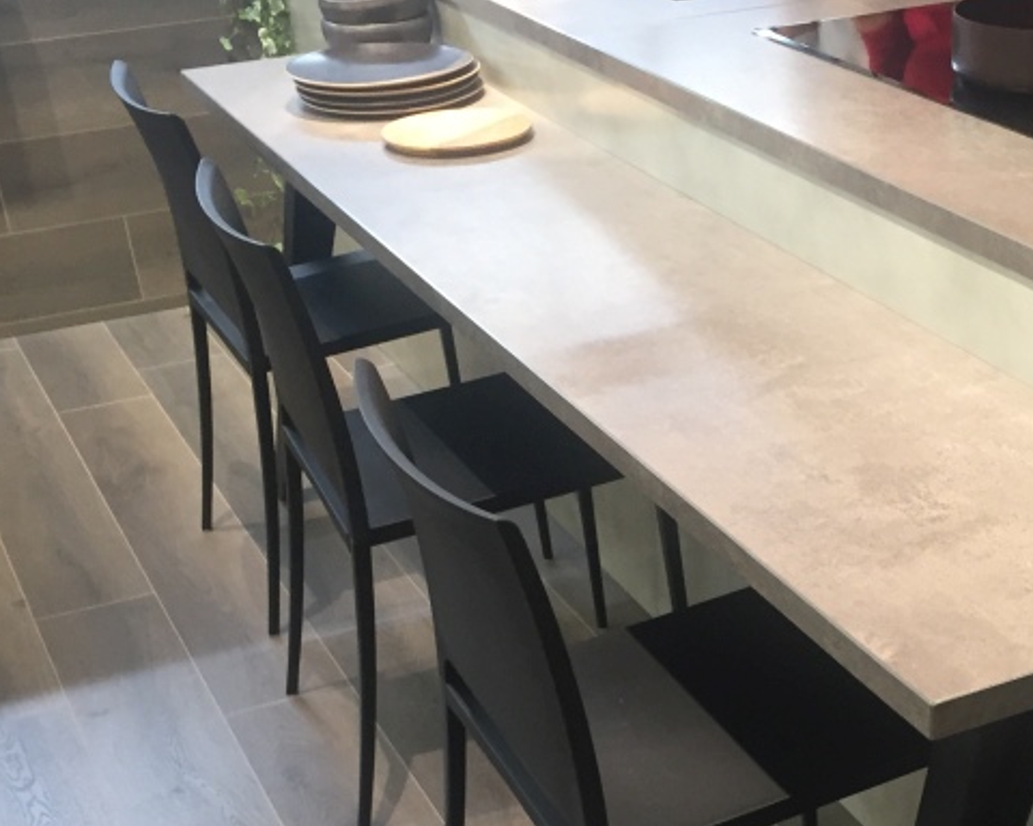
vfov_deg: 25.0
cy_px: 755
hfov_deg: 31.4
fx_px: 1804
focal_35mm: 59
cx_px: 773
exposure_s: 1/33
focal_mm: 4.15
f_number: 2.2
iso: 125
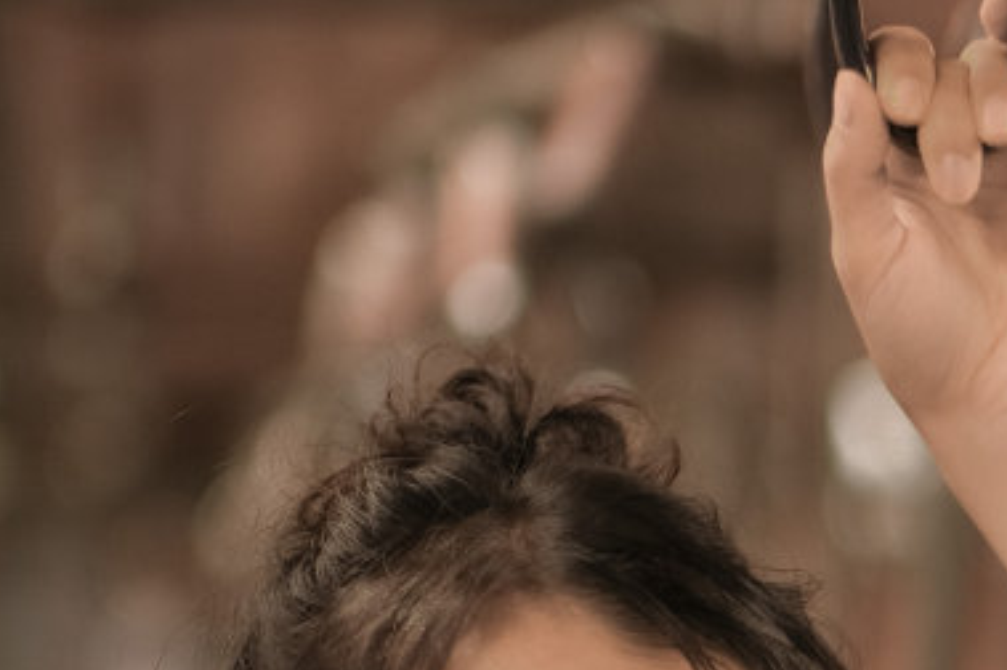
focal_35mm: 355
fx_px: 9921
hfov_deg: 5.7
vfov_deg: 3.8
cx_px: 1615
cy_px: 1203
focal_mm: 56
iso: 400
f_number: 1.2
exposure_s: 1/105
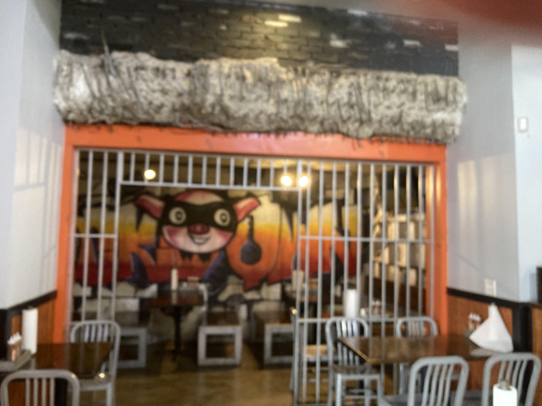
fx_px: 438
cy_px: 203
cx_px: 271
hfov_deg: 63.4
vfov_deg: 49.7
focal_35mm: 28
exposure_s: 1/30
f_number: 1.8
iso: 400
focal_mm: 3.99
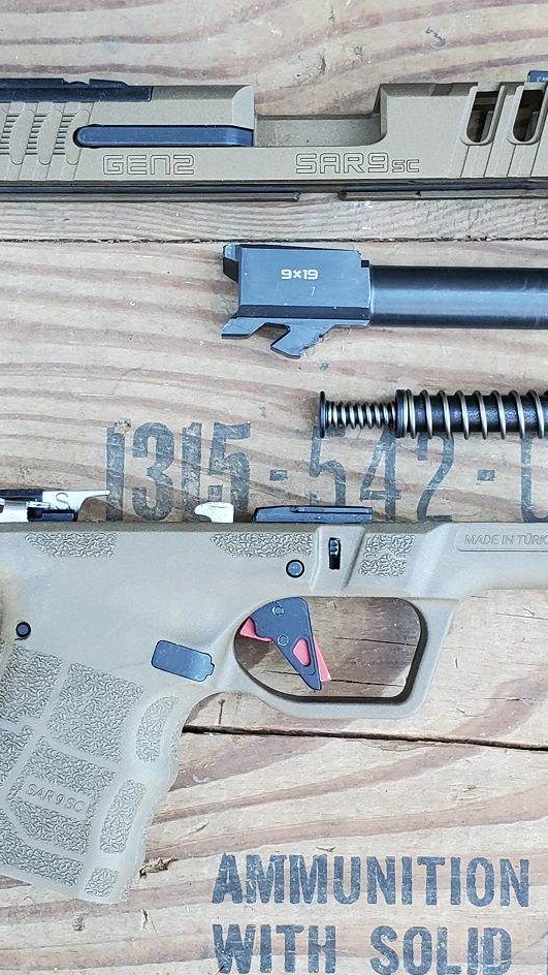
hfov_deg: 38.9
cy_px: 467
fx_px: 775
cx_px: 265
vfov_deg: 64.3
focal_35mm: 30
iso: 125
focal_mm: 4.3
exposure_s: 1/120
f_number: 2.4
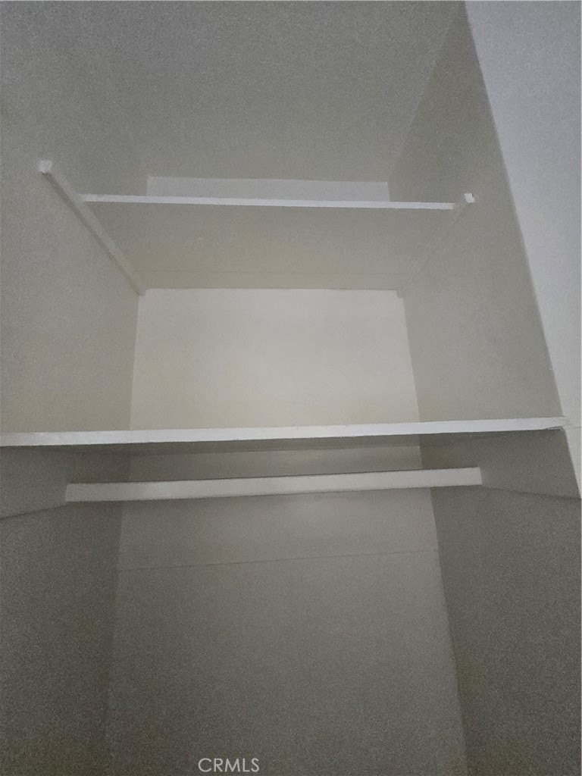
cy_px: 388
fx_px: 291
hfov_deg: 89.9
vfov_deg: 106.2
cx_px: 291
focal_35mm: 13
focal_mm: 2.2
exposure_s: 1/60
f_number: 2.2
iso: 1000
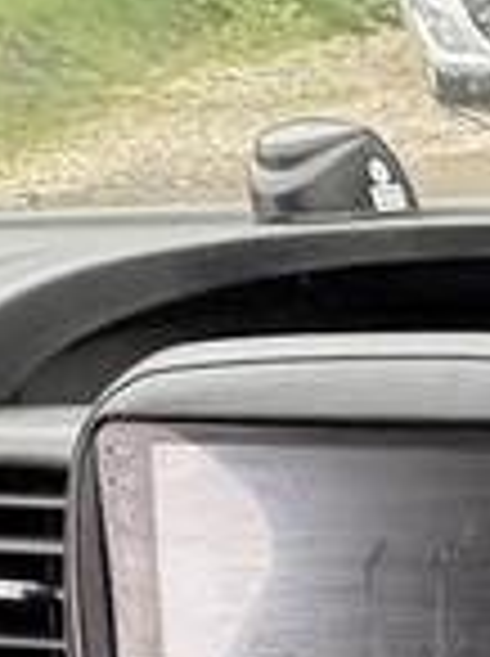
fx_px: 1628
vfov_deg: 21.2
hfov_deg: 11.5
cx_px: 1394
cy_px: 788
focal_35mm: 86
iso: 320
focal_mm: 2.22
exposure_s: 1/60
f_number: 2.2
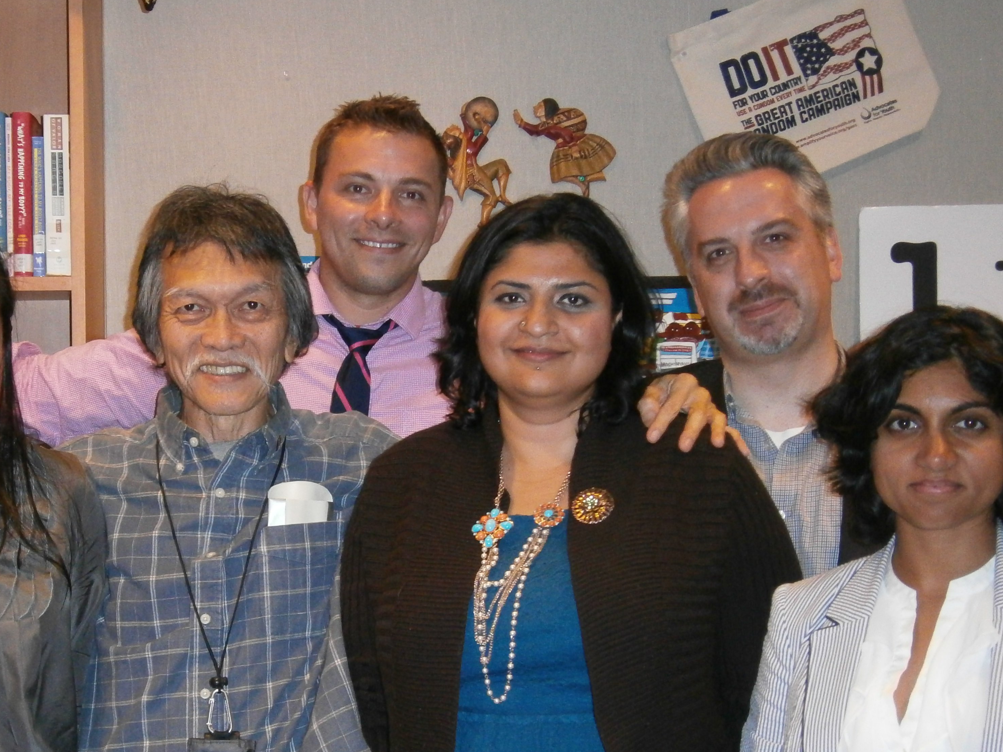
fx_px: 1970
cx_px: 315
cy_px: 530
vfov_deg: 21.5
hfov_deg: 28.3
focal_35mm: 68
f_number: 3.4
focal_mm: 8.3
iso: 320
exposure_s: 1/40
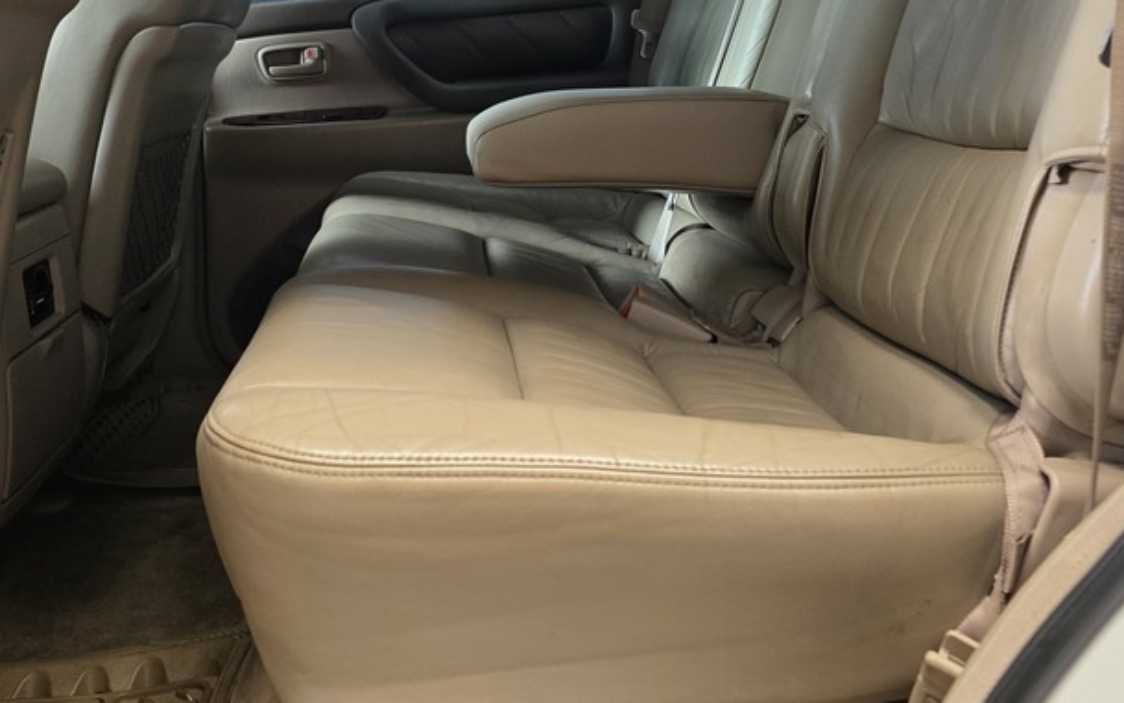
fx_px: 1256
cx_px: 478
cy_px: 83
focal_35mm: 41
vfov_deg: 30.1
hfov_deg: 48.0
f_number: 1.7
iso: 160
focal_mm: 6.25
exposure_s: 1/100
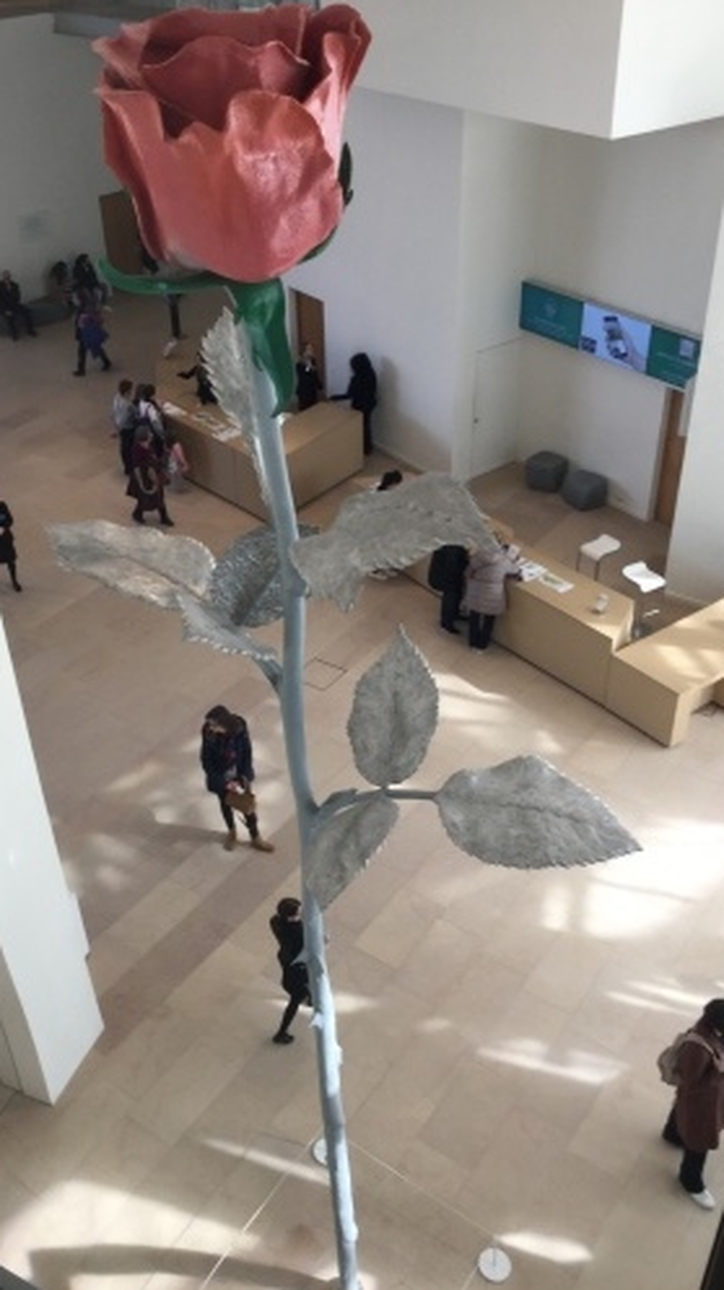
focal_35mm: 34
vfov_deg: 58.0
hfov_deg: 34.6
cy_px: 646
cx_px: 336
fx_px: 1162
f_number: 2.4
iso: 32
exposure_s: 1/50
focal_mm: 3.3
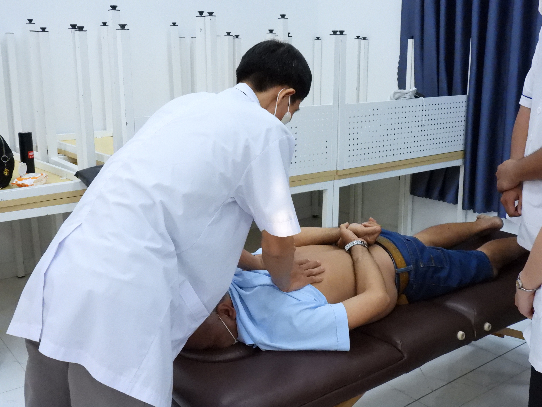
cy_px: 204
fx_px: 626
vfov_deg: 36.0
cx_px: 271
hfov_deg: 46.8
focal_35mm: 40
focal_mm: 7.1
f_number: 3.2
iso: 1600
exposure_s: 1/400
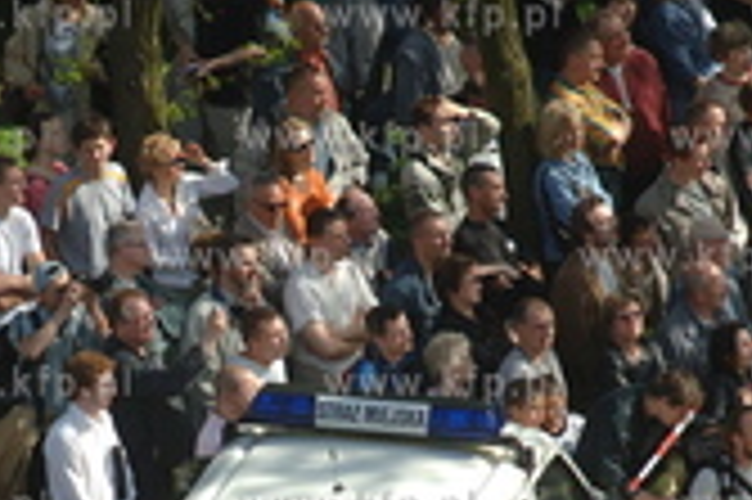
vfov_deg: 1.9
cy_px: 441
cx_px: 171
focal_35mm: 717
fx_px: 14962
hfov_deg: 2.9
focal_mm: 200
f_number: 6.3
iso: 400
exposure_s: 1/1250
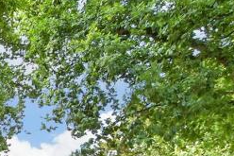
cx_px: -125
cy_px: 290
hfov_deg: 24.4
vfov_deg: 17.3
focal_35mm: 62
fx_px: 403
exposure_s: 1/20
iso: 160
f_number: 8
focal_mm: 10
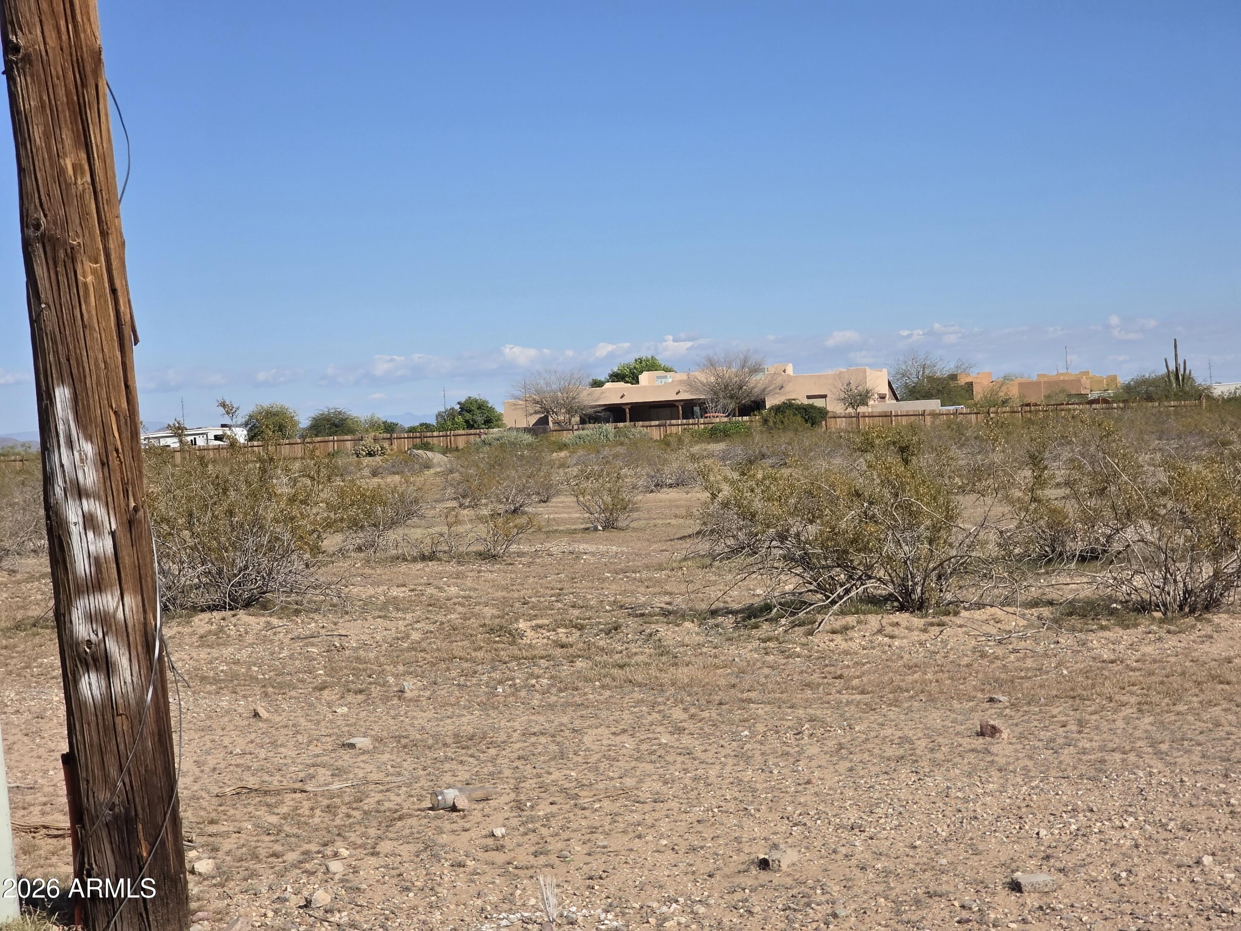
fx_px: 2474
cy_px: 466
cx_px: 620
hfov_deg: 28.2
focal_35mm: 69
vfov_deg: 21.3
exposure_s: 1/3273
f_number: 2.4
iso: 50
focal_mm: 7.9
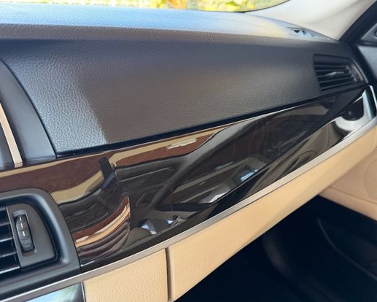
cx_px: 218
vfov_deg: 49.9
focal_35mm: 29
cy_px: 169
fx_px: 324
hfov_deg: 60.1
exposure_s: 1/118
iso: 200
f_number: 1.78
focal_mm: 6.76
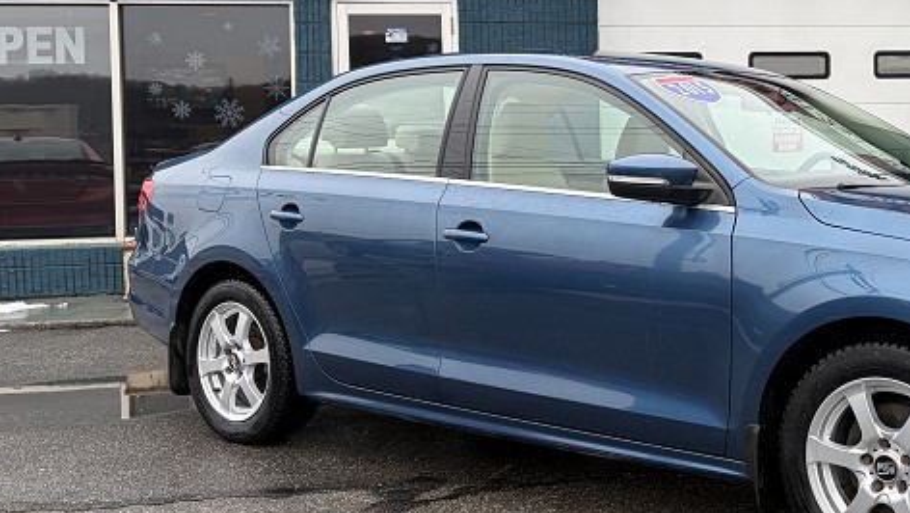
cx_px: 723
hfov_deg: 41.1
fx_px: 1159
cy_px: 172
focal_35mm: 48
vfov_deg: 24.8
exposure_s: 1/217
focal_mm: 5.96
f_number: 1.6
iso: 40
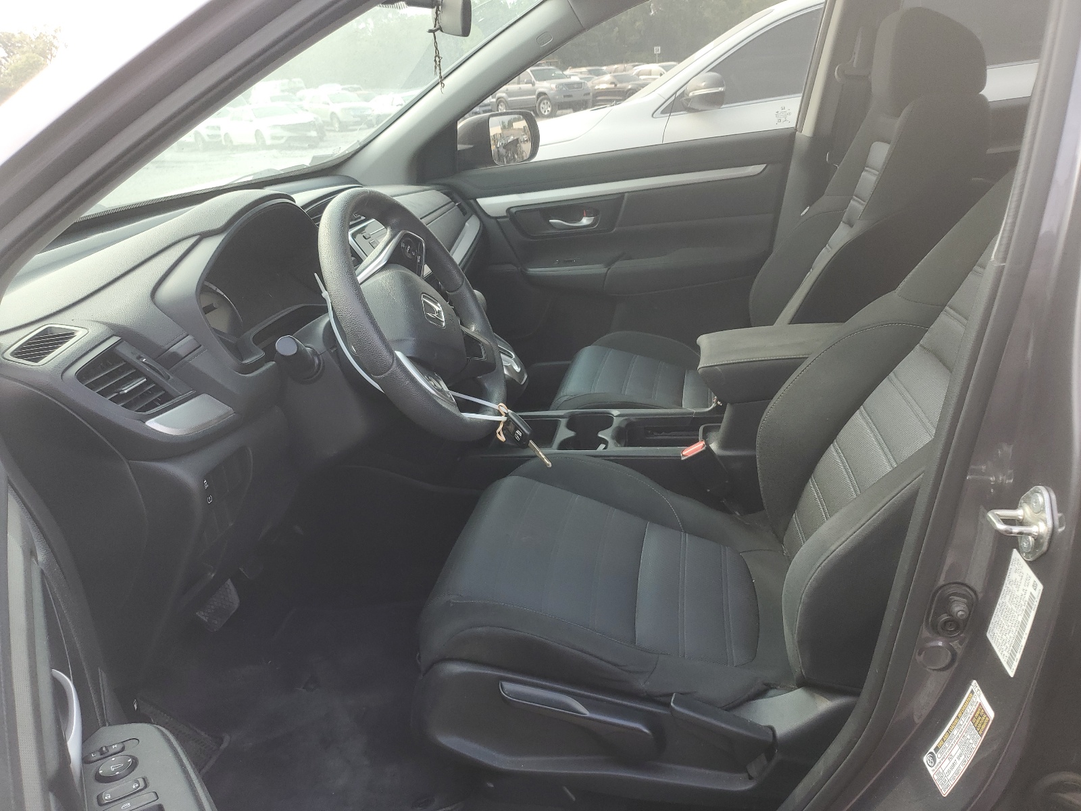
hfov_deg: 67.3
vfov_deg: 53.1
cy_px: 406
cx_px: 540
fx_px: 812
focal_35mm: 26
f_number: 1.5
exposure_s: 1/333
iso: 50
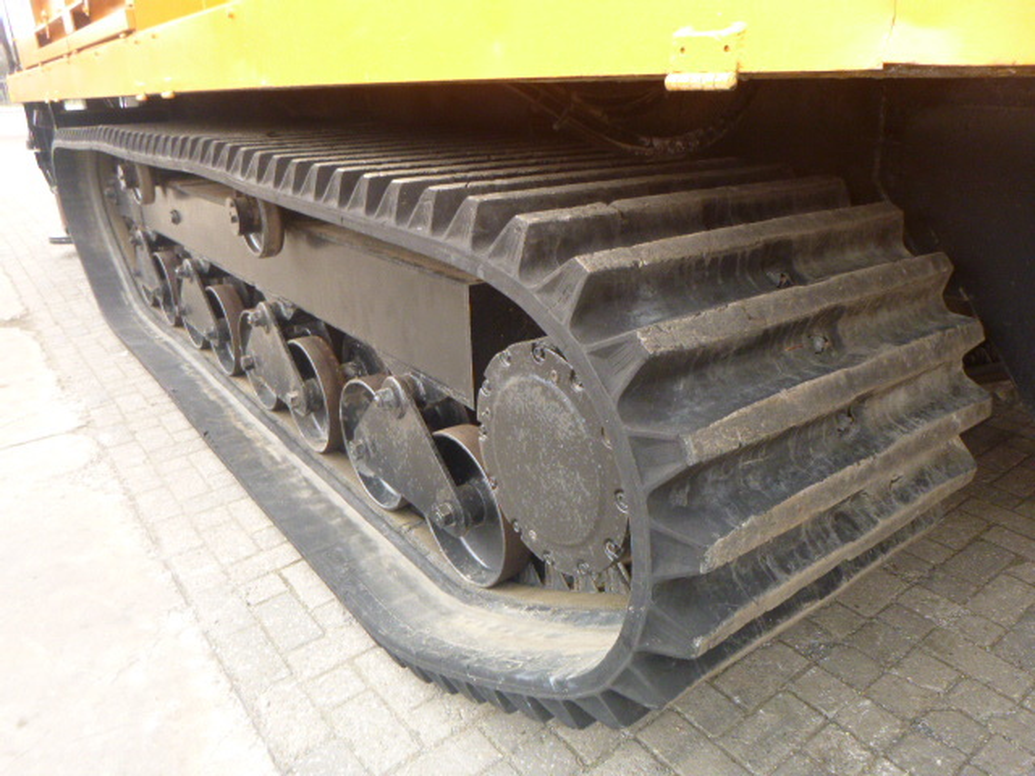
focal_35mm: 25
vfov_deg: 54.9
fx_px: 747
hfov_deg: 69.4
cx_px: 518
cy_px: 388
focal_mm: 4.5
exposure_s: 1/60
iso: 250
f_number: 3.9
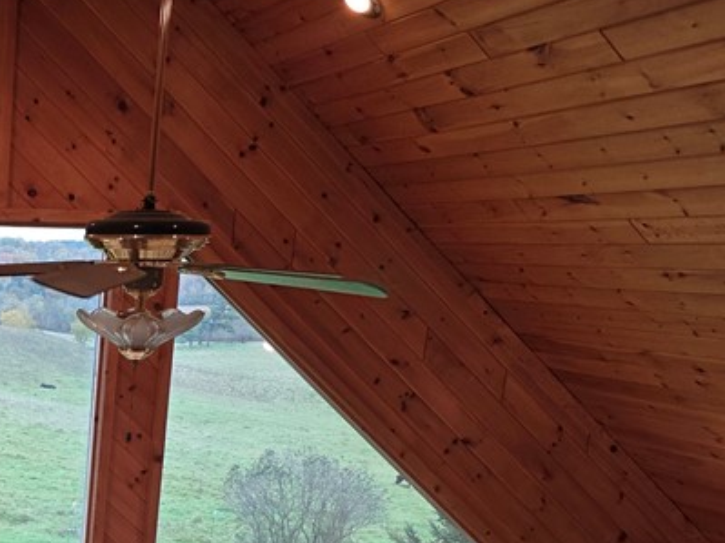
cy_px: 674
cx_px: -58
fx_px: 1235
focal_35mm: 59
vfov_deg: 22.6
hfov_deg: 29.7
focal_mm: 6.3
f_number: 1.7
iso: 160
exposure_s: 1/120
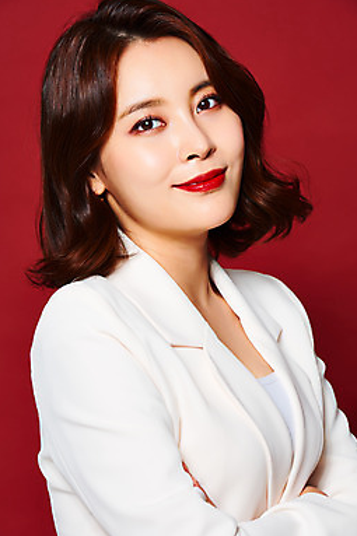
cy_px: 271
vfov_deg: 9.8
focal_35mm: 209
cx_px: 173
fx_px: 3111
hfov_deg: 6.6
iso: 100
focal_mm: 200
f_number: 16
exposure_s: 1/125
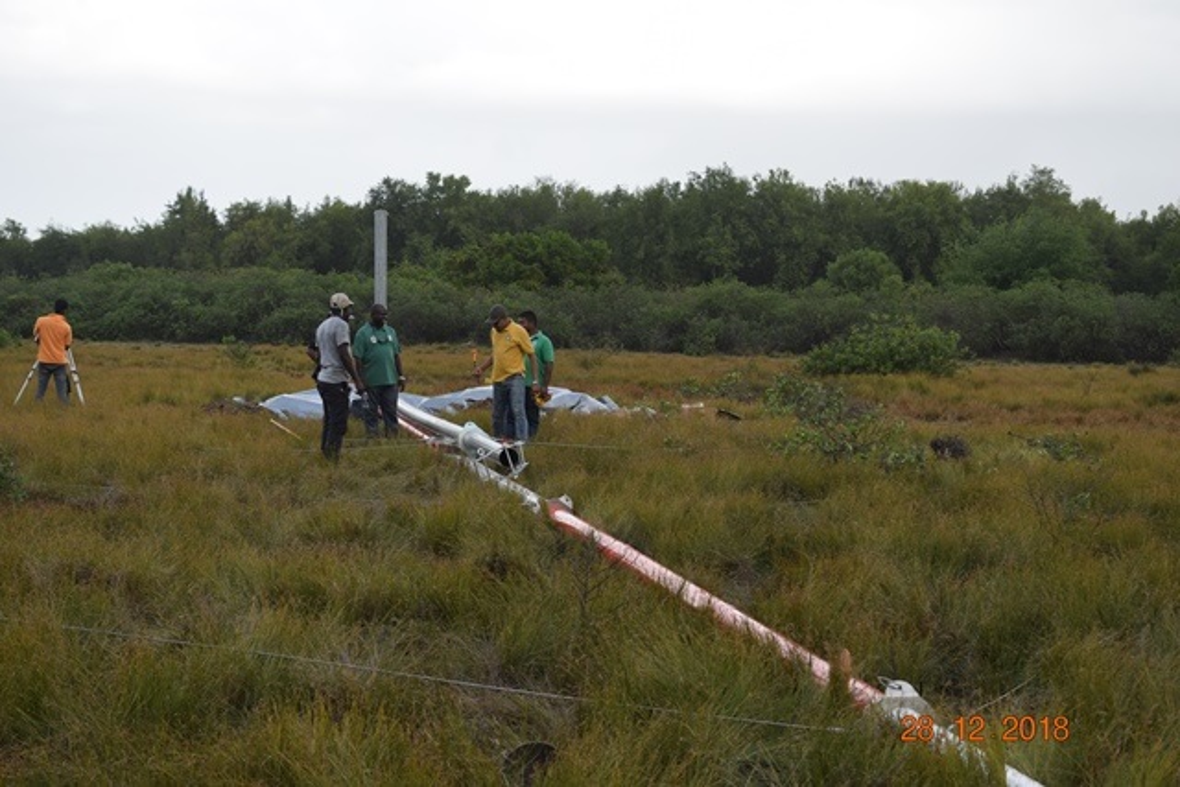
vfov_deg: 19.7
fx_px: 2262
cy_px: 394
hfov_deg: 29.2
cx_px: 590
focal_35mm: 69
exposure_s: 1/200
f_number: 7.1
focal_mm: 46
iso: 100
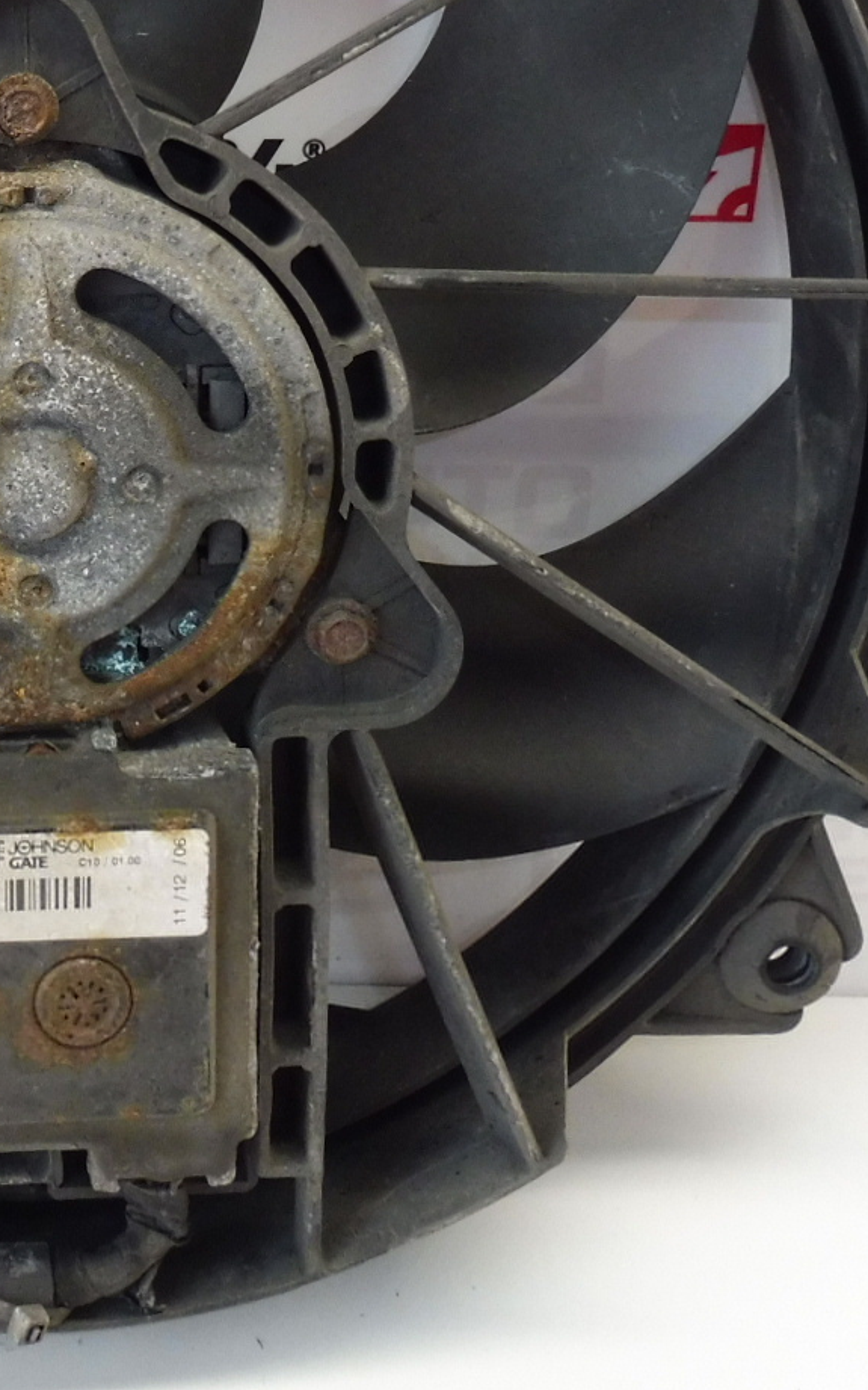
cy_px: 357
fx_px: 2233
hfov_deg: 20.7
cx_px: -140
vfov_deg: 33.9
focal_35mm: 59
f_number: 4
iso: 200
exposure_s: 1/60
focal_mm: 4.4
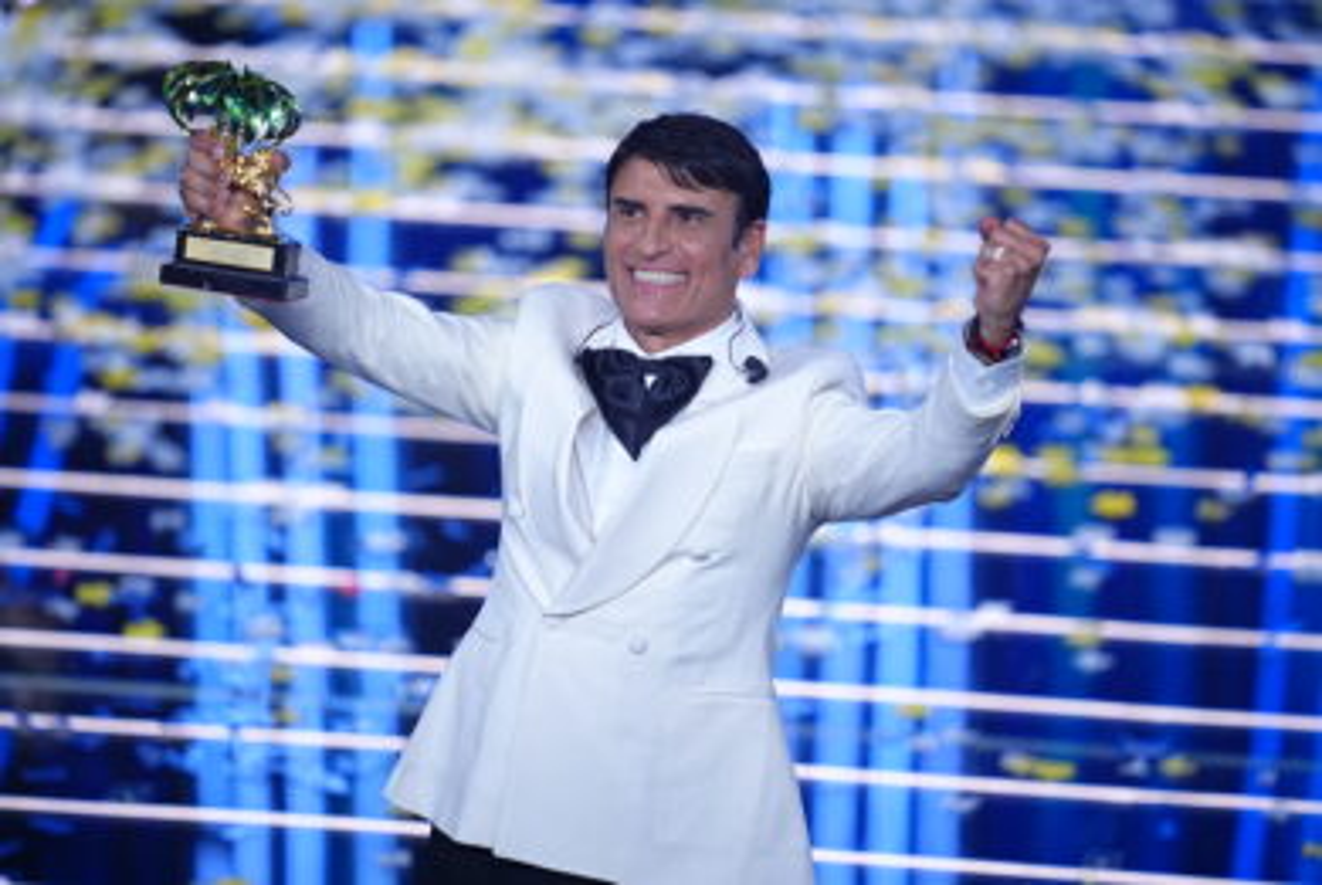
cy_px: 442
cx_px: 661
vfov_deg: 3.4
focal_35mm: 400
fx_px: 14705
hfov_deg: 5.1
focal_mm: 400
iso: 3200
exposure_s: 1/400
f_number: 2.8
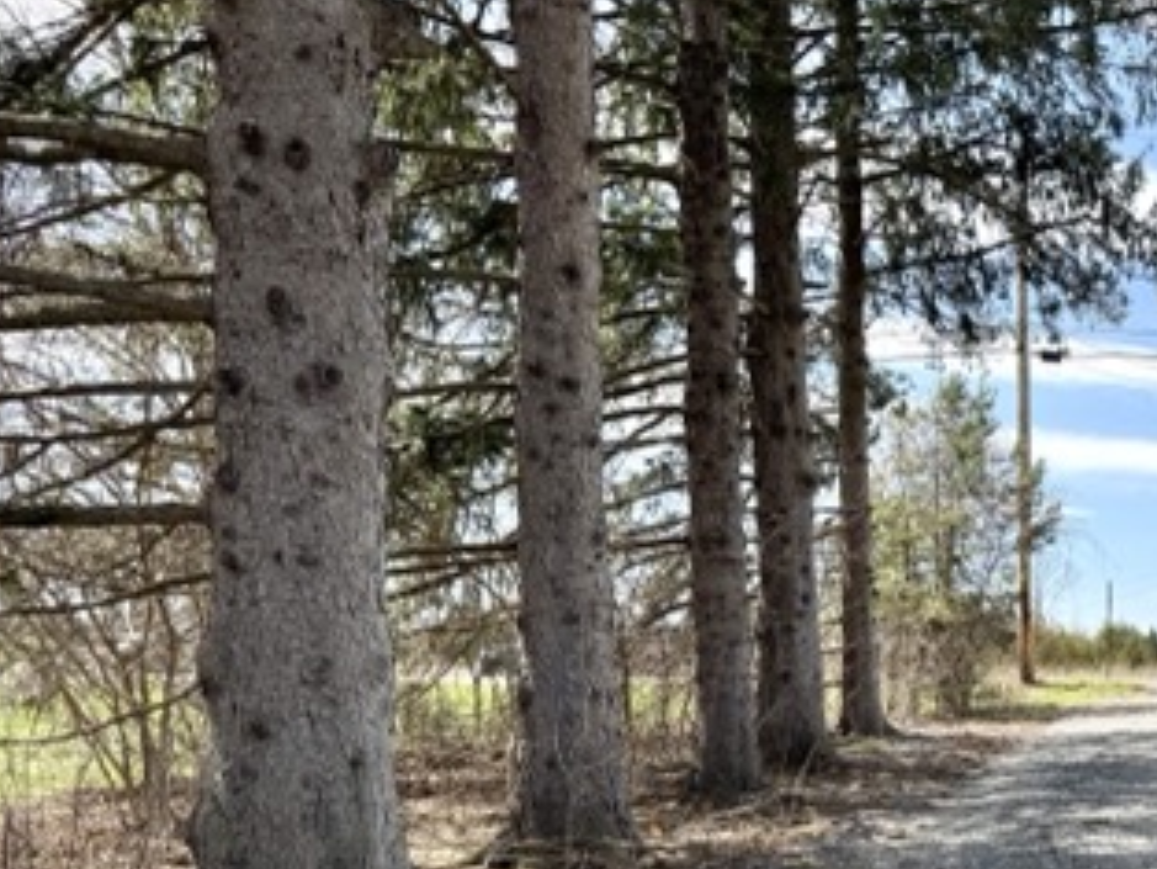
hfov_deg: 35.6
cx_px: 1127
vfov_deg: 28.9
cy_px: 717
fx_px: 1638
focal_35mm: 49
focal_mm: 6.76
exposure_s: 1/3802
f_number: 1.78
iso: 80
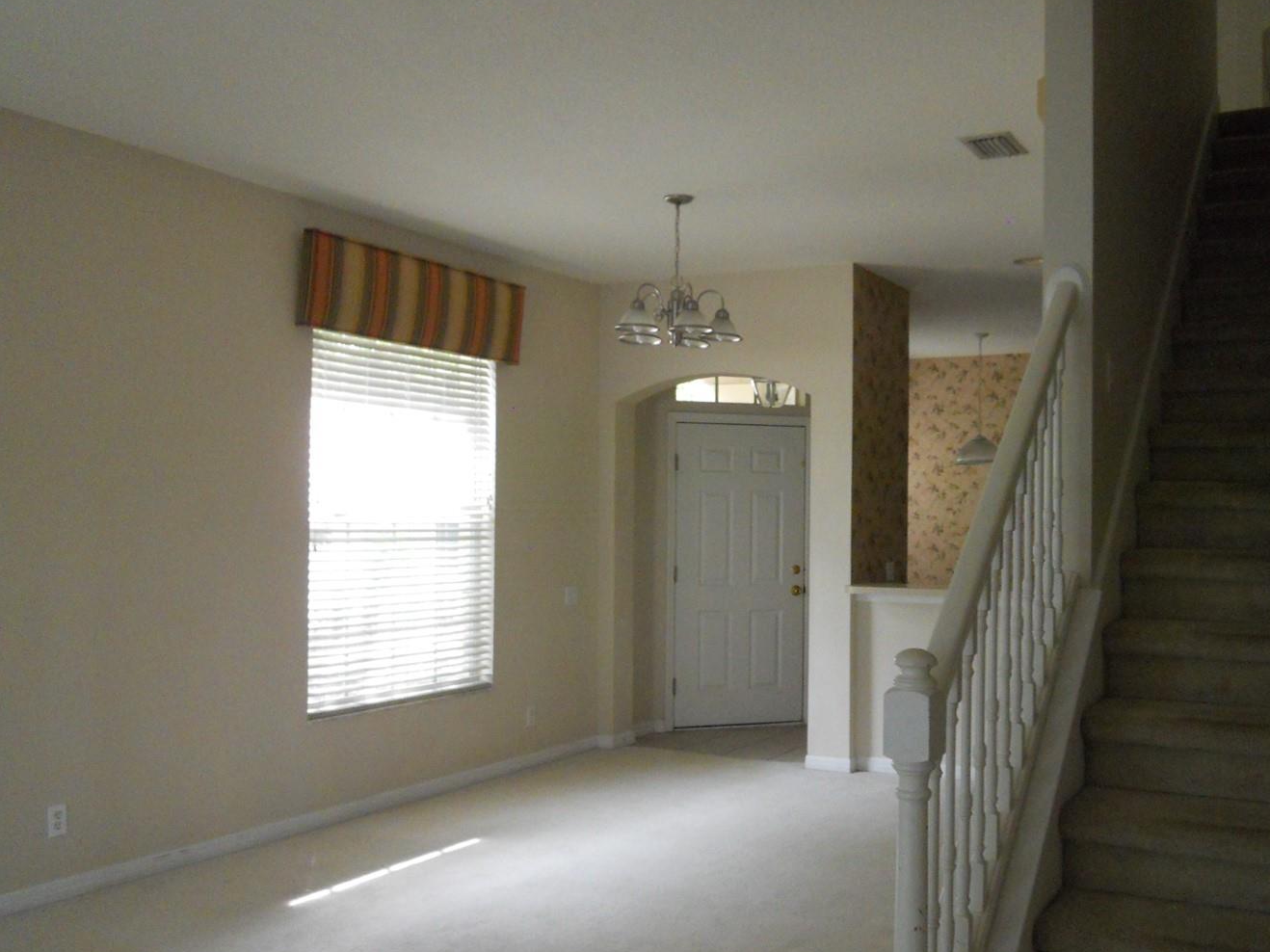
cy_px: 523
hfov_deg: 53.6
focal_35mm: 34
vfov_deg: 41.7
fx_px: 1247
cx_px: 754
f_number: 2.7
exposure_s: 1/125
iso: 640
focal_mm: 5
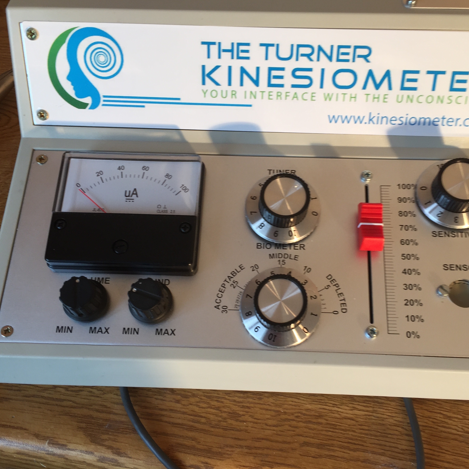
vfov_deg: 47.2
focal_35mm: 35
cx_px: 254
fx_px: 536
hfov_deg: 47.2
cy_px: 235
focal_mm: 4.15
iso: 32
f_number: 2.2
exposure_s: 1/50
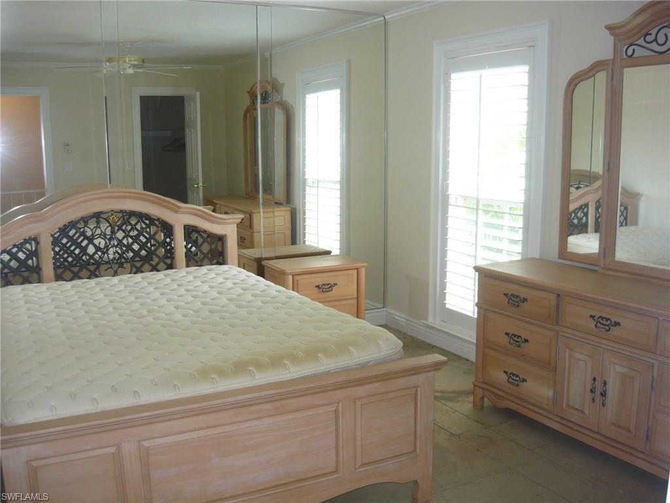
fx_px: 639
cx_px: 335
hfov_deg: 55.4
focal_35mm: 33
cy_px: 252
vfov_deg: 42.9
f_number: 2.8
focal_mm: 5.5
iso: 125
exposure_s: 1/30
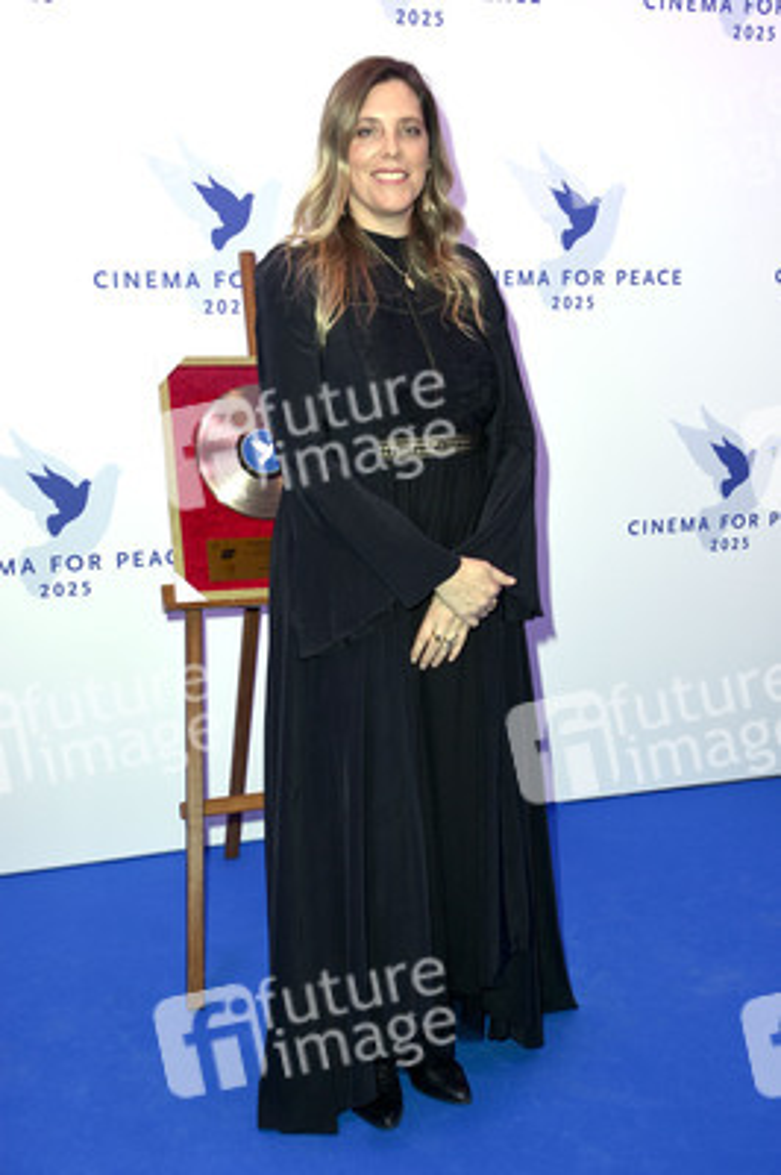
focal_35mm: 44
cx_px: 390
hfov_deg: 30.5
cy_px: 588
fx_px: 1434
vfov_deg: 44.5
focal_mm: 44
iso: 500
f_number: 5.6
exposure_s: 1/250
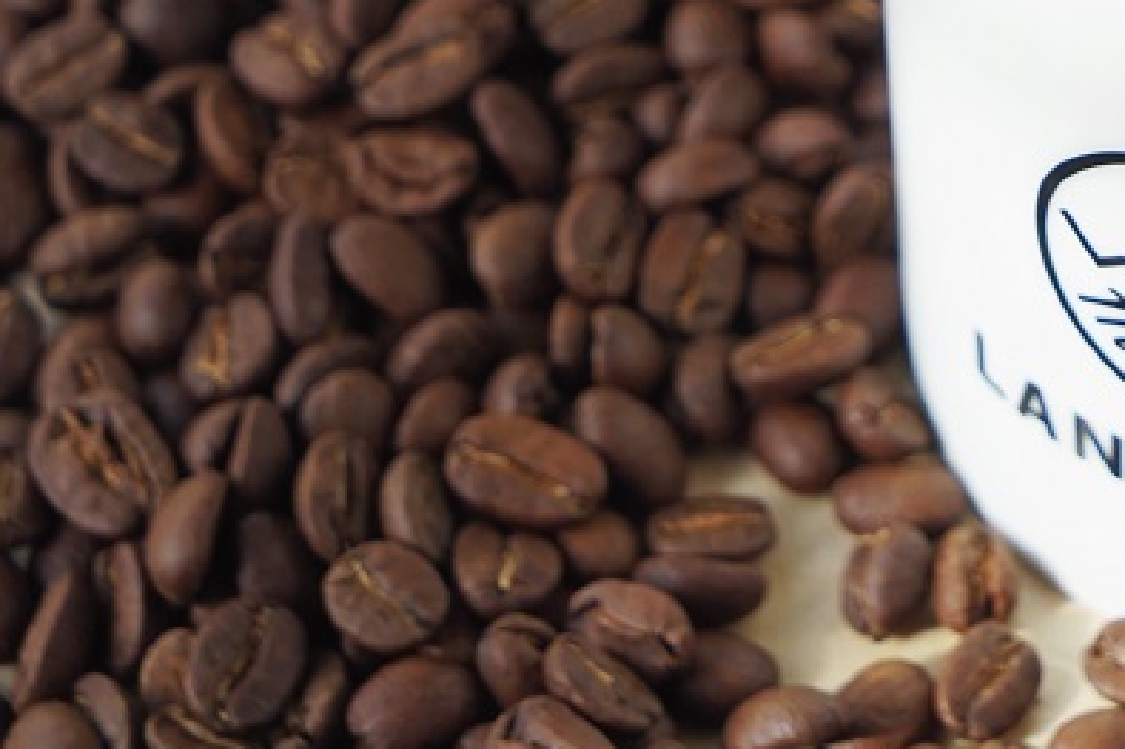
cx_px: 1042
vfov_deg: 7.7
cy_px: -20
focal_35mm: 177
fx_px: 5529
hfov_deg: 11.5
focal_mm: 70
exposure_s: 1/200
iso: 640
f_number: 9
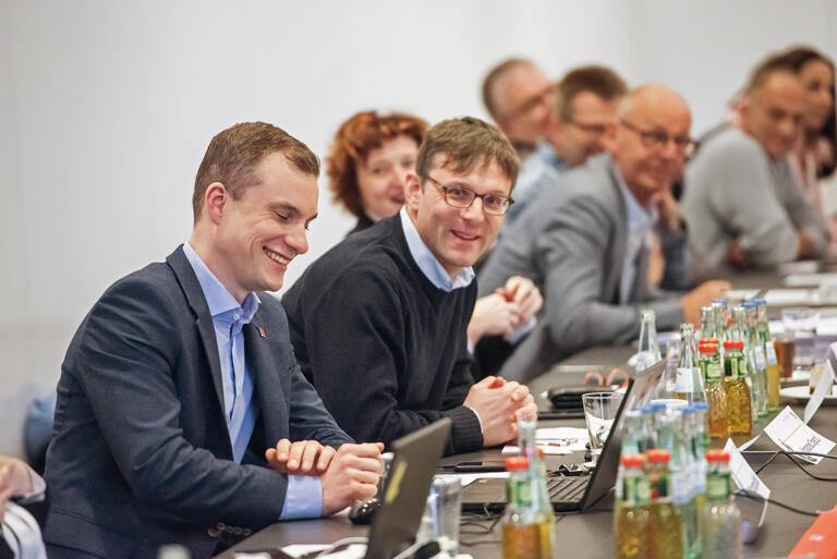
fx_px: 4652
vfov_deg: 6.9
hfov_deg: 10.3
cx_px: 418
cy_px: 280
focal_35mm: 200
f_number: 3.5
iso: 1600
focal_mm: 200
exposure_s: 1/320
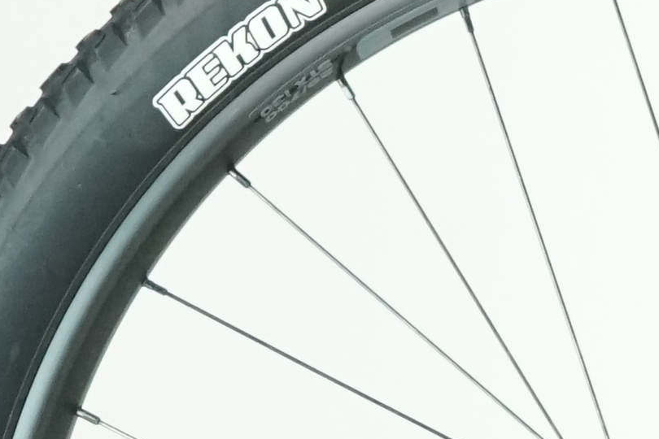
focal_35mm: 385
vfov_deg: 3.6
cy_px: 171
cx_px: 2224
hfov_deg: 5.0
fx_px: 7047
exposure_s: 1/200
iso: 2500
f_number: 5
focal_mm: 52
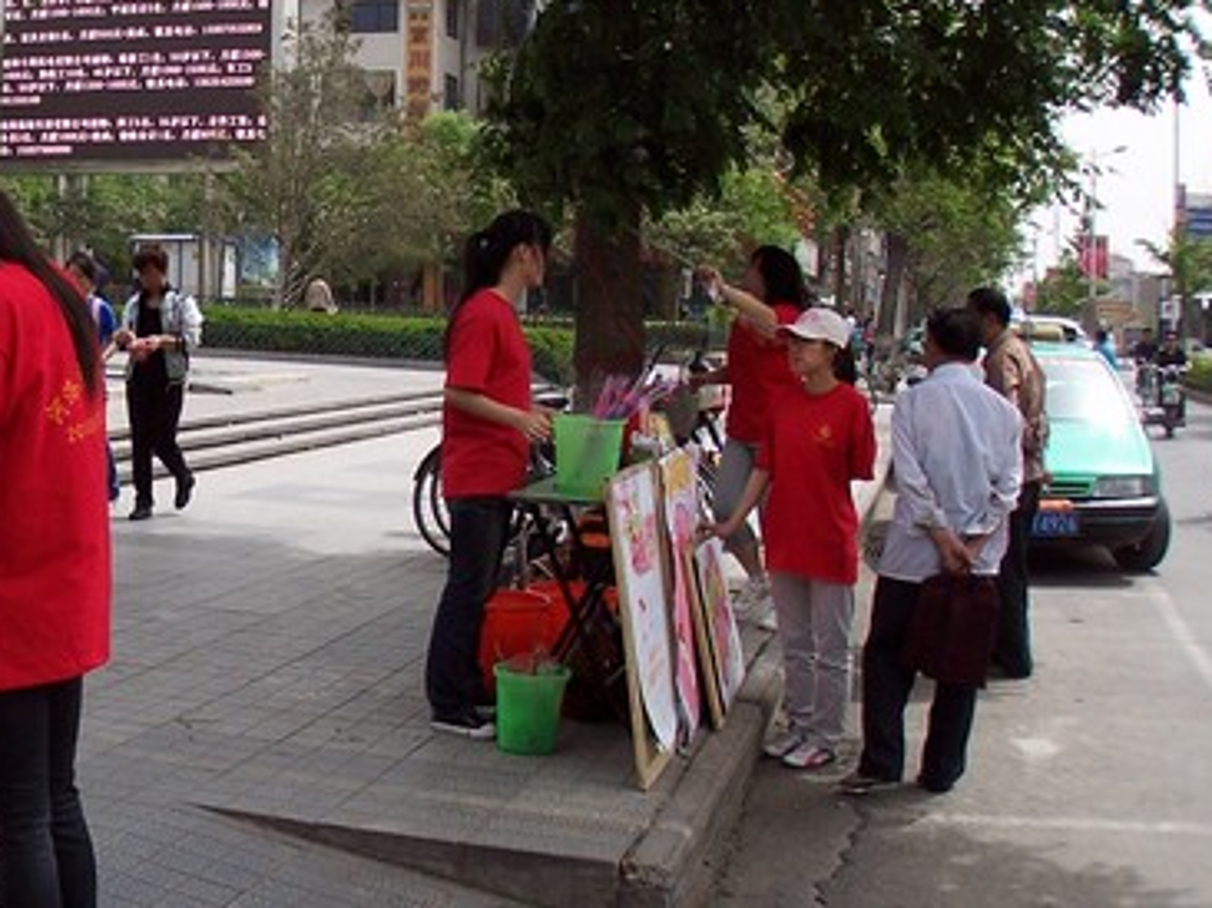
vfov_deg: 21.0
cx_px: 192
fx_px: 2449
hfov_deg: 27.1
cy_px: 437
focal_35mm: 70
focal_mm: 6.7
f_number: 3.4
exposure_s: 1/1000
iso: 100
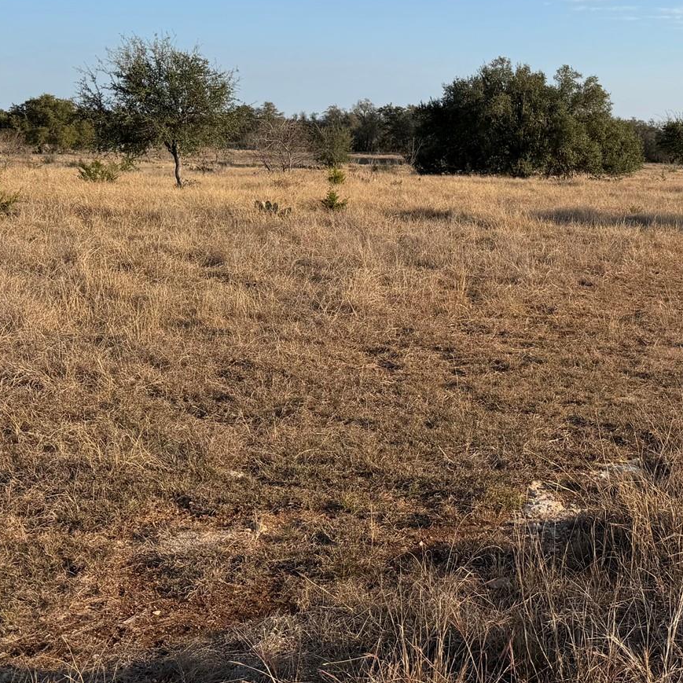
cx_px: 648
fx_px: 1116
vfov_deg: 33.4
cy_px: 178
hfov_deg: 31.9
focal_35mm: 50
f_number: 1.78
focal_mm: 6.76
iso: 100
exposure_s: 1/4975
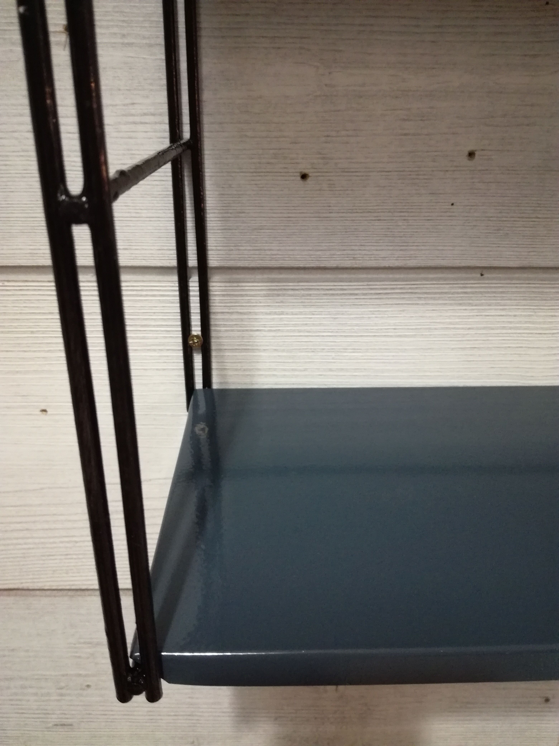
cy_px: 373
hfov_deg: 51.4
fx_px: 581
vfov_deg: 65.3
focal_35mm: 27
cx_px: 280
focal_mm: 3.79
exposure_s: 1/20
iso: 500
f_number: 2
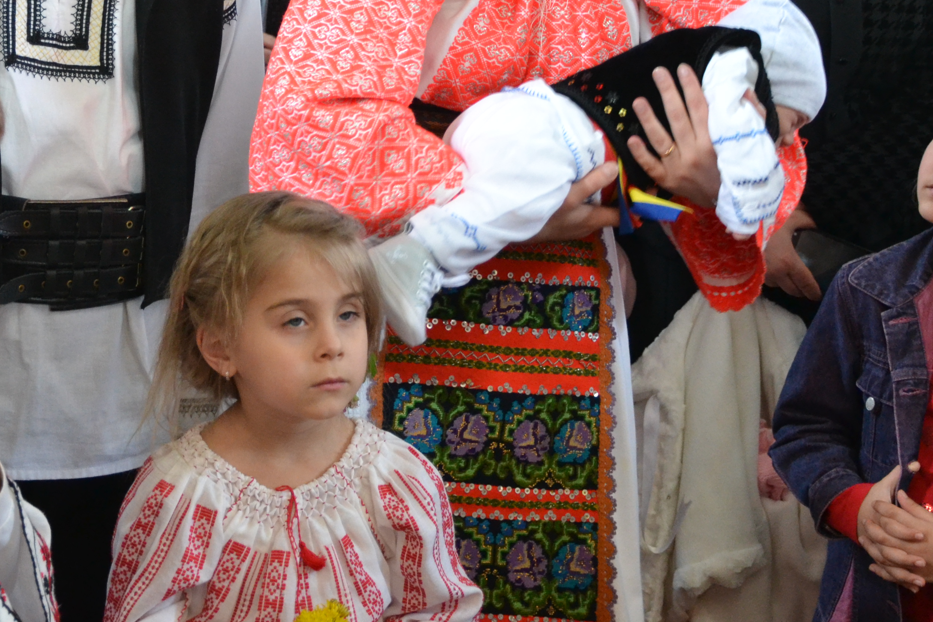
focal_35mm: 89
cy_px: 68
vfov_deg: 15.2
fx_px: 2307
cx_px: 220
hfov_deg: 22.6
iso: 1600
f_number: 4
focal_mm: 32
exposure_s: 1/50
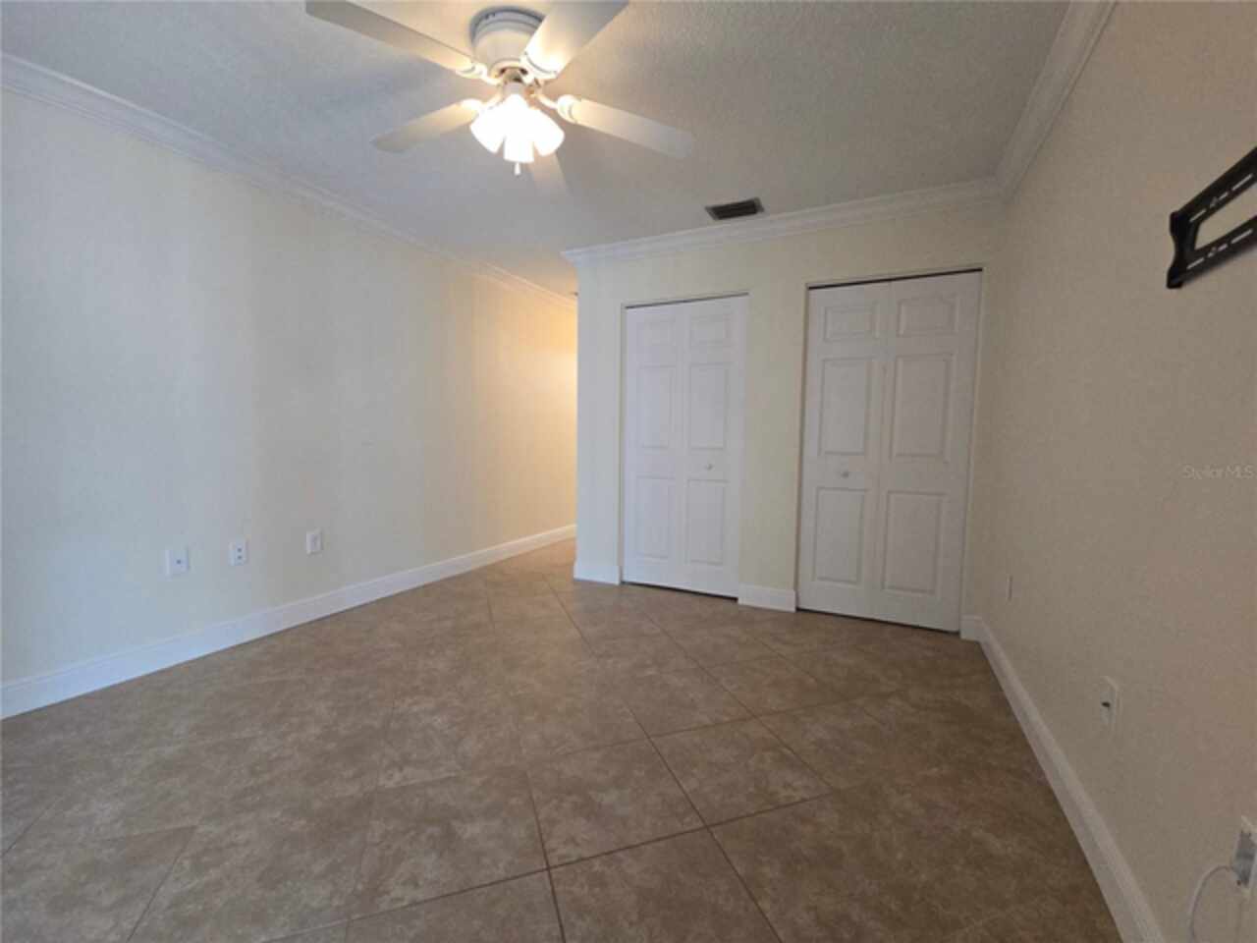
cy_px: 472
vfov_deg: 89.9
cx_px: 628
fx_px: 472
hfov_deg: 106.2
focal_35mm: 13
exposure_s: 1/60
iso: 250
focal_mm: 2.2
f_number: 2.2
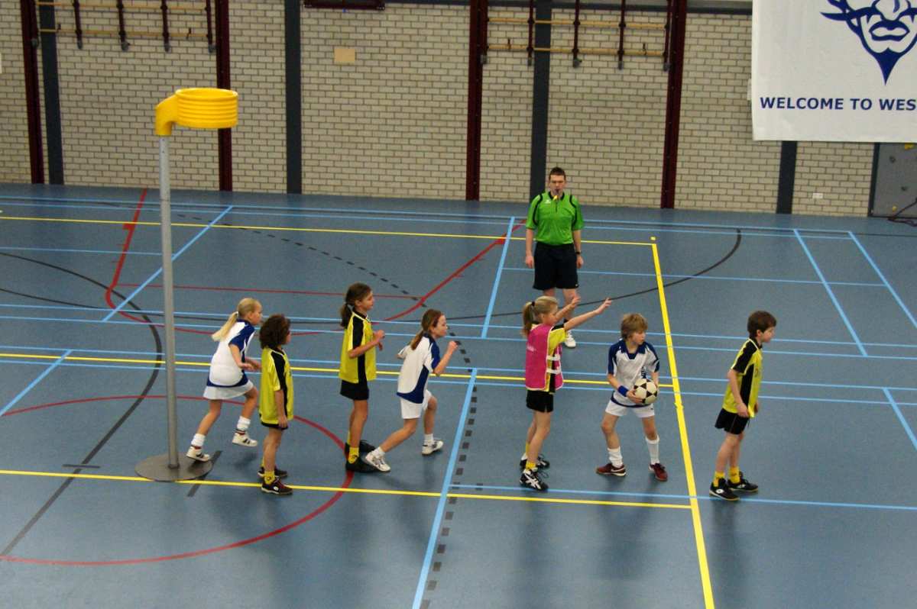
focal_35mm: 36
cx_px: 458
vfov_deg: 36.8
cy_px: 304
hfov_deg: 53.2
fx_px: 916
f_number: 4
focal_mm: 24
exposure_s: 1/160
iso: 800
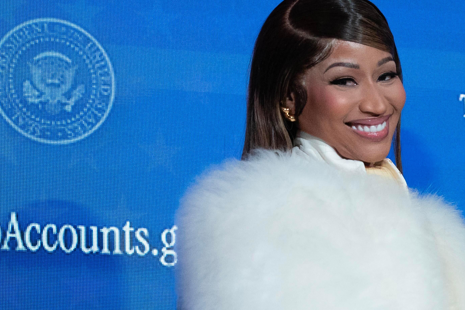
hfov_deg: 13.3
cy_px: 221
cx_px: 501
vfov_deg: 9.0
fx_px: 1963
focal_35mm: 152
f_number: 4
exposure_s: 1/400
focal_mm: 70
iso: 4000
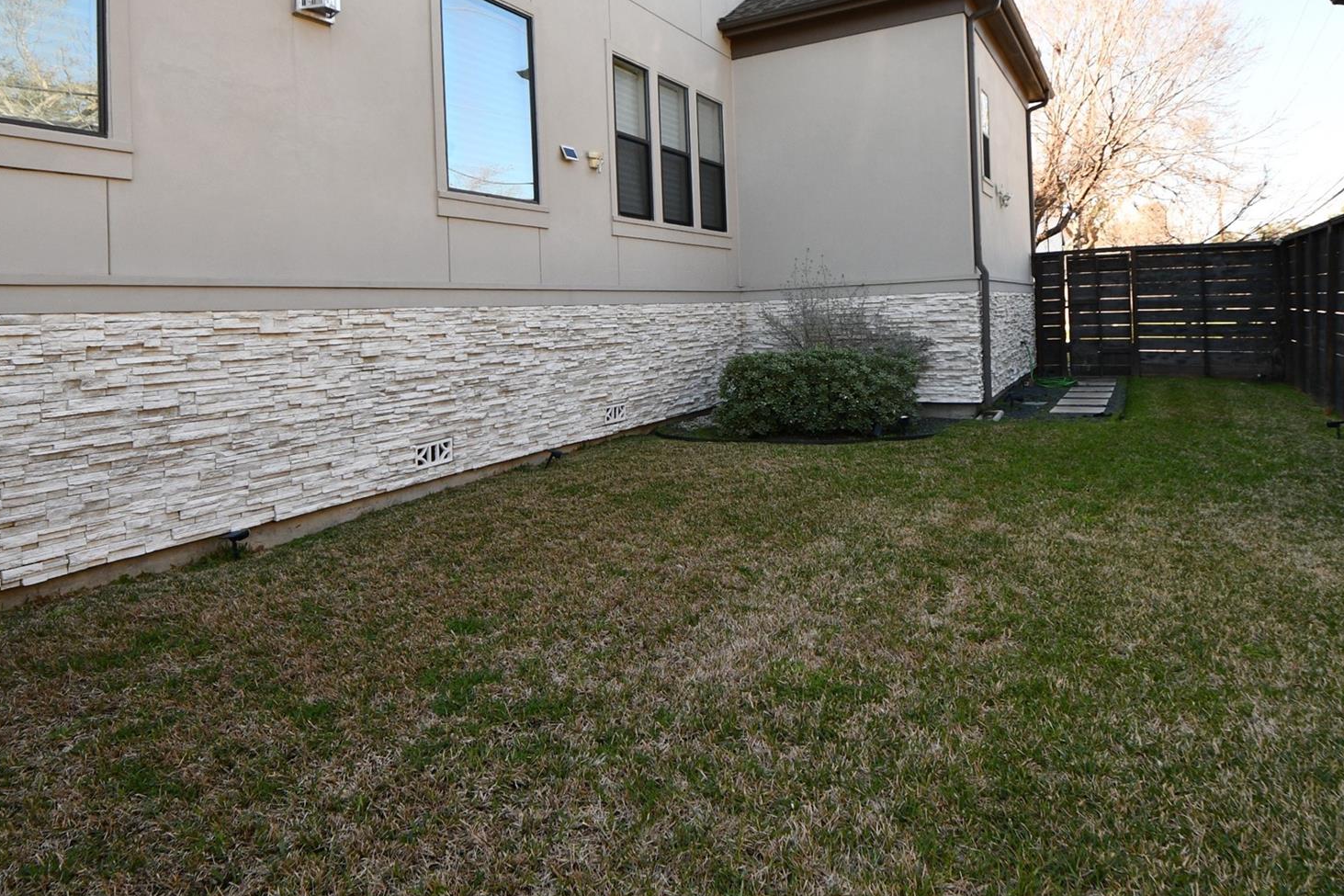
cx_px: 670
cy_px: 296
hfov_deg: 81.2
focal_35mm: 21
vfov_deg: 58.1
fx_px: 784
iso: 280
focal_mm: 10
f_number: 5.6
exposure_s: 1/250
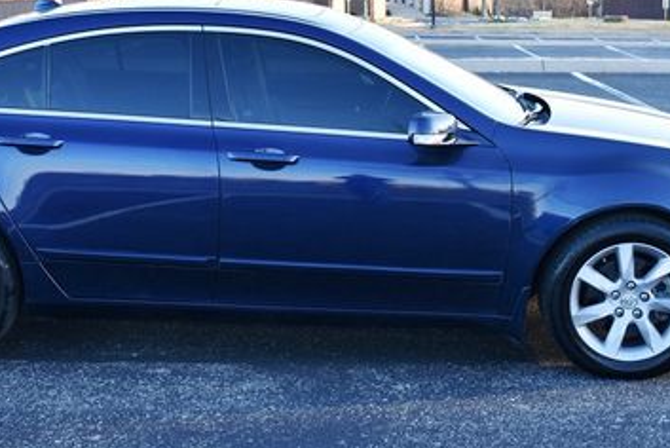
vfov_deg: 19.9
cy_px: 96
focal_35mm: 68
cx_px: 296
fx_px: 1265
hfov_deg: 29.6
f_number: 4.5
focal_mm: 25
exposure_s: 1/250
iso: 400
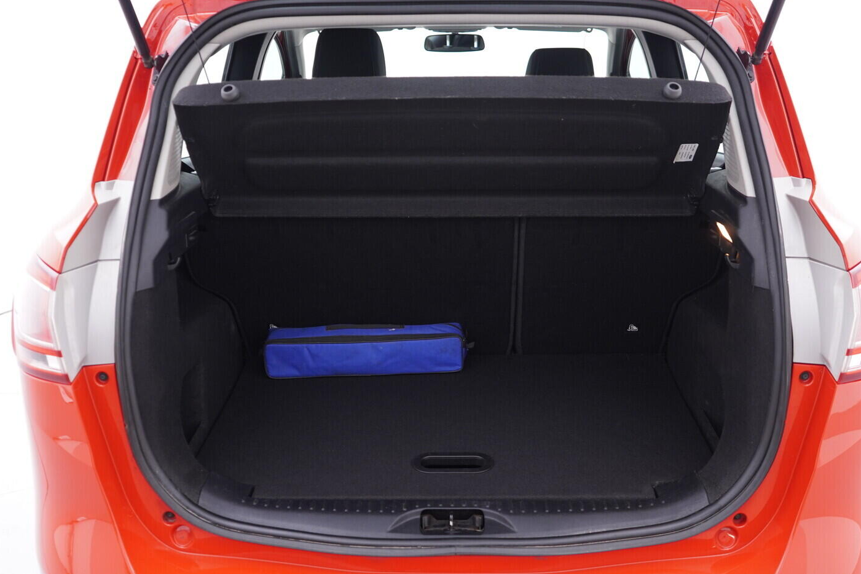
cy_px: 288
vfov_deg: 35.9
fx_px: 885
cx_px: 439
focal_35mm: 37
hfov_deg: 51.9
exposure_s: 1/40
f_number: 2.8
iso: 250
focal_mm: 24
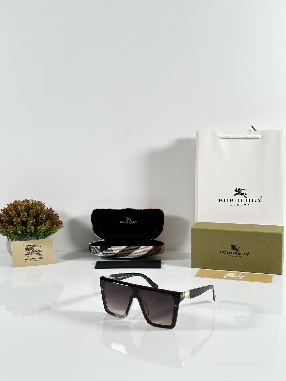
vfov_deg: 39.7
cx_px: 143
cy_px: 190
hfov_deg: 30.3
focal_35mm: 48
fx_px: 529
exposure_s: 1/50
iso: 40
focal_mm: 6.86
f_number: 1.78
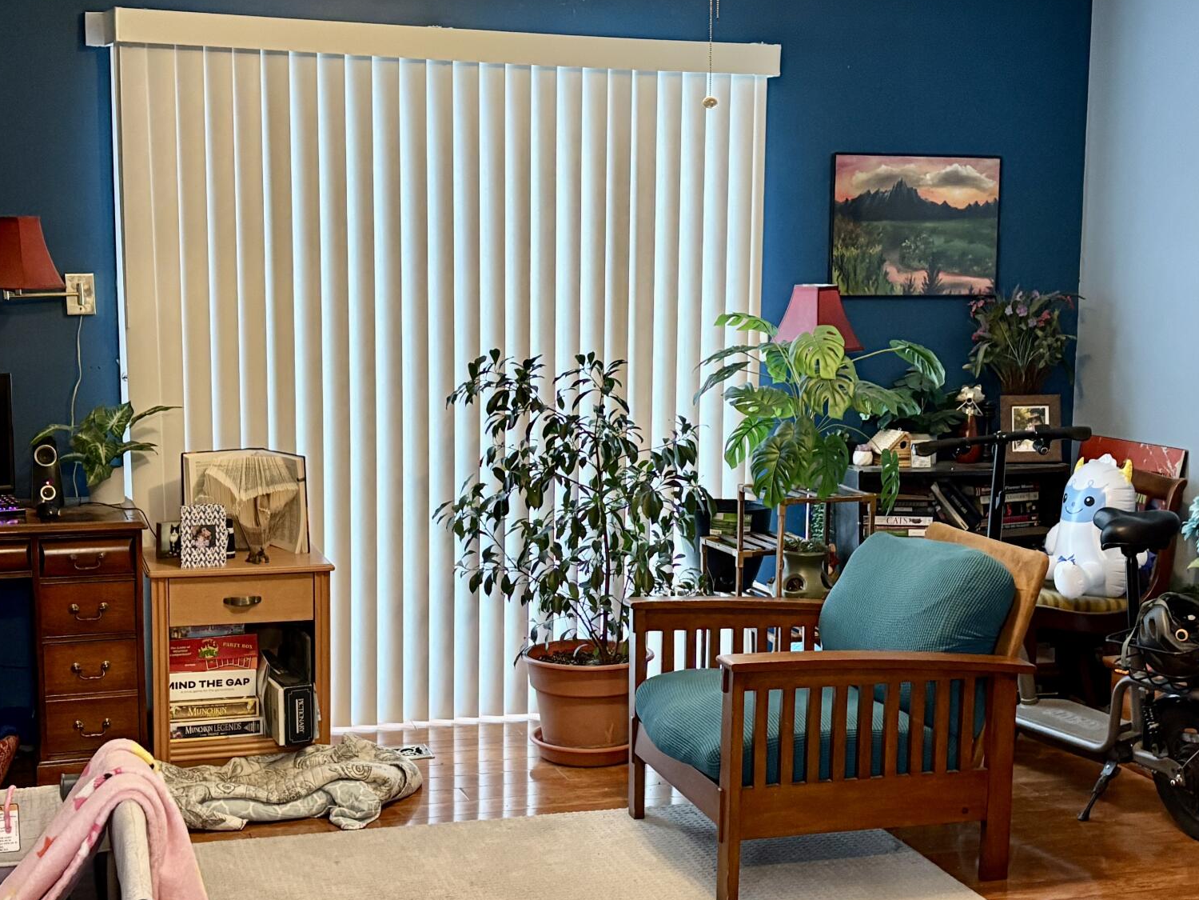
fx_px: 1801
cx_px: 588
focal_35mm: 52
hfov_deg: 36.8
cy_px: 505
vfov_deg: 28.0
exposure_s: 1/40
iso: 400
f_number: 1.6
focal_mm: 5.96
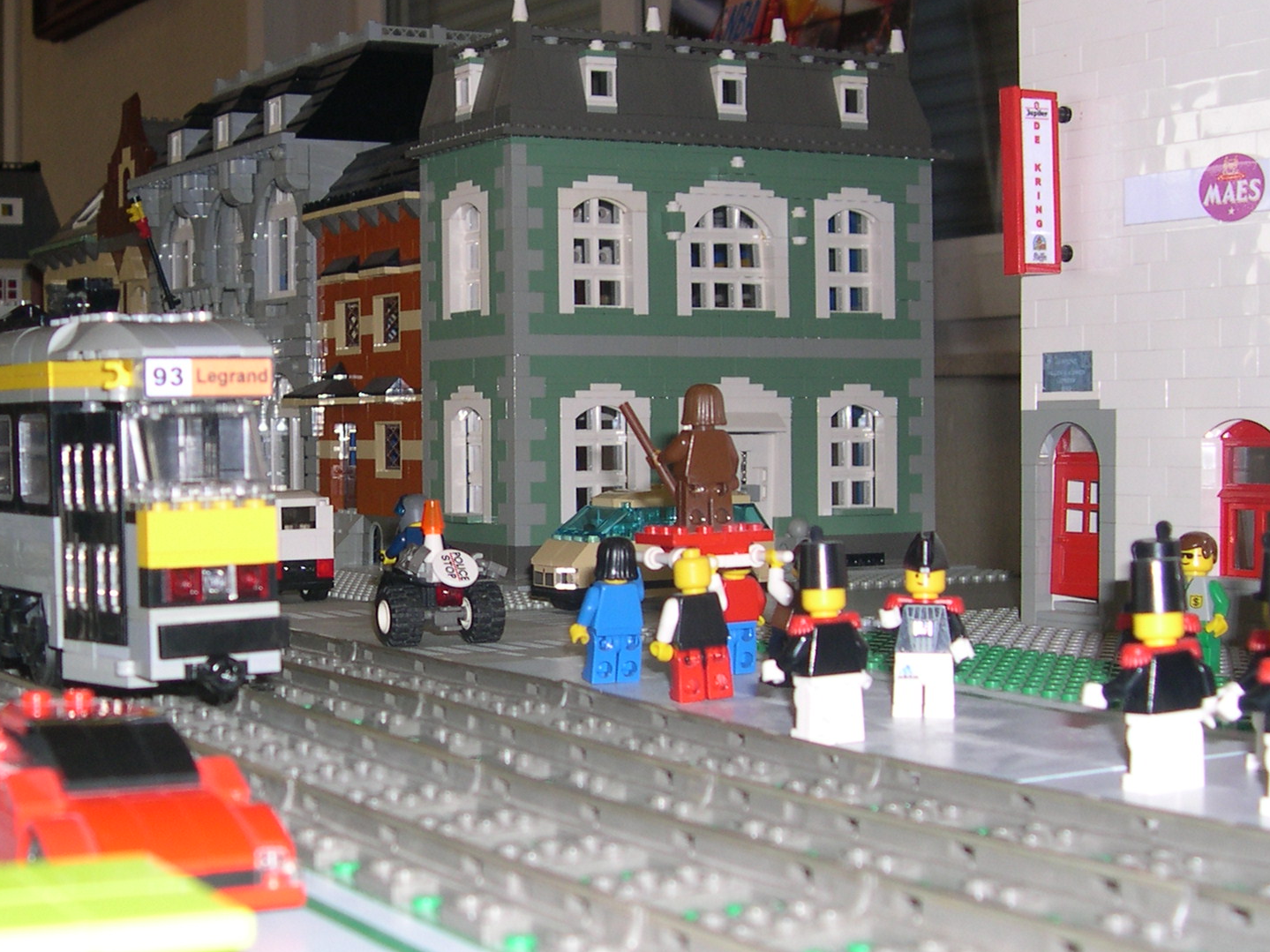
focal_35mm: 60
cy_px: 459
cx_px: 385
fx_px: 2201
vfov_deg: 24.4
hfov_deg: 31.8
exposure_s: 1/60
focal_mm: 8
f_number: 2.8
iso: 100
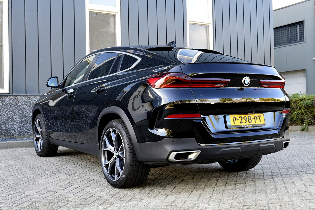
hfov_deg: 46.4
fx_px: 367
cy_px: 105
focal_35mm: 42
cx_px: 158
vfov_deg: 31.9
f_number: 8
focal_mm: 28
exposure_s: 1/60
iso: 560
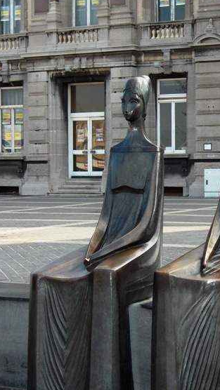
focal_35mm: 84
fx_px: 871
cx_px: 248
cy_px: 197
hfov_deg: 14.1
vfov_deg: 25.3
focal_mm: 11.4
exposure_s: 1/455
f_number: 3.2
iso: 100
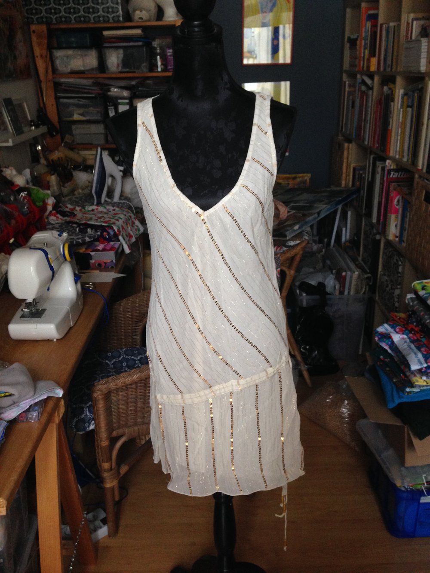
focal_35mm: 33
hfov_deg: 43.0
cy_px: 286
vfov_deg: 55.3
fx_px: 546
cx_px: 215
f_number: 2.4
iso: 160
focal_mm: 4.12
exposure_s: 1/20
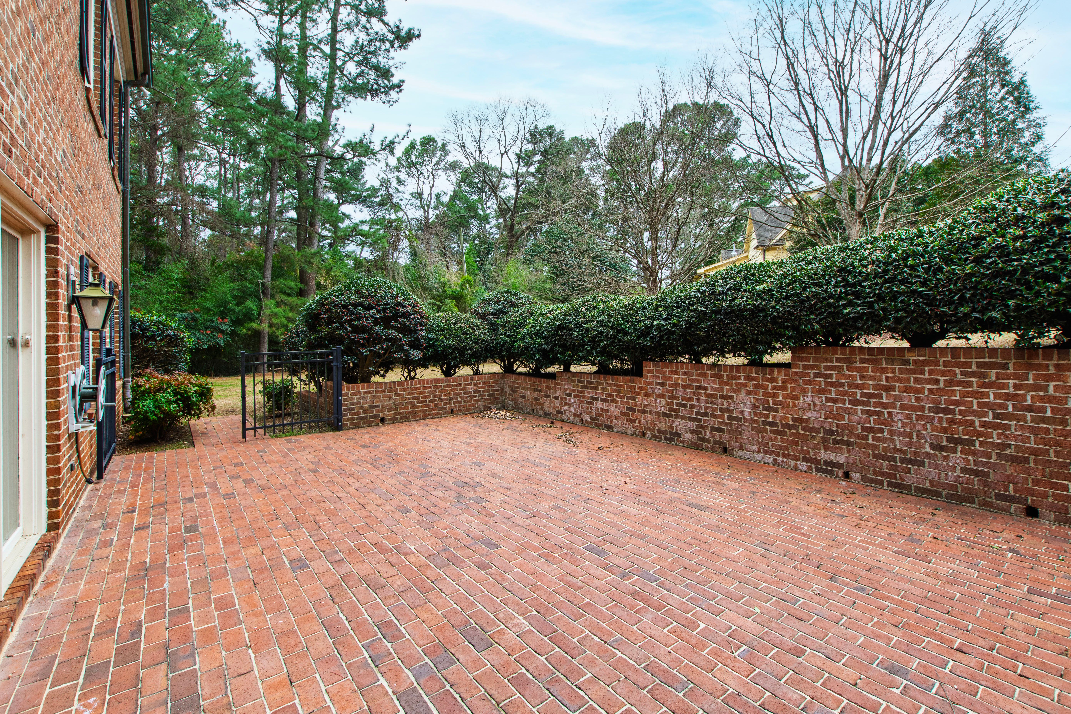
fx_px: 446
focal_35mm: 15
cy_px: 357
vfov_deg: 77.3
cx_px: 536
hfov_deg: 100.4
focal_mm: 10
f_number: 8
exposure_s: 1/40
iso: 200
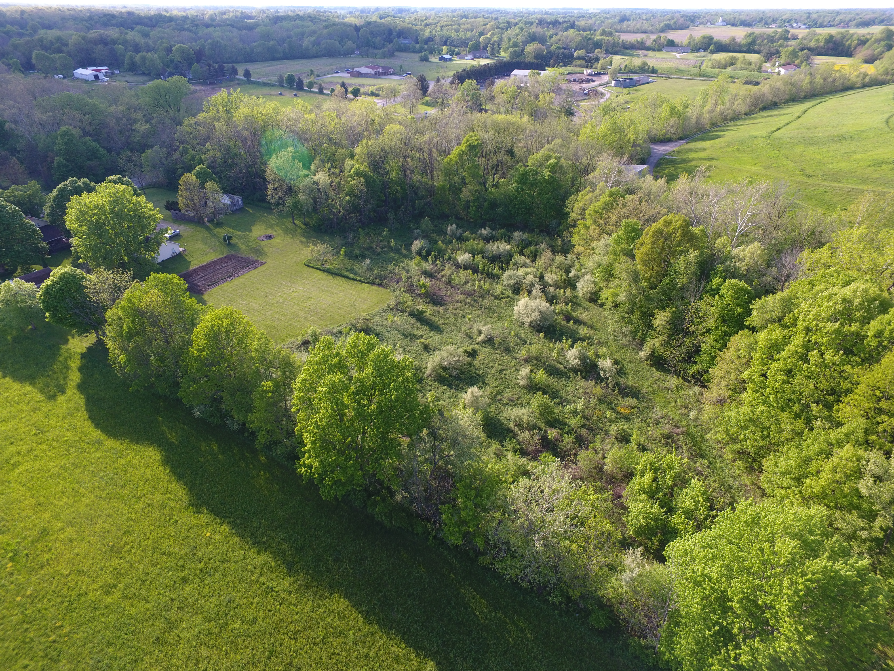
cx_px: 447
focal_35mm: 20
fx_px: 517
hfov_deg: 81.7
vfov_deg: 66.0
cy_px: 336
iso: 100
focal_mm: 3.61
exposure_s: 1/229
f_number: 2.8
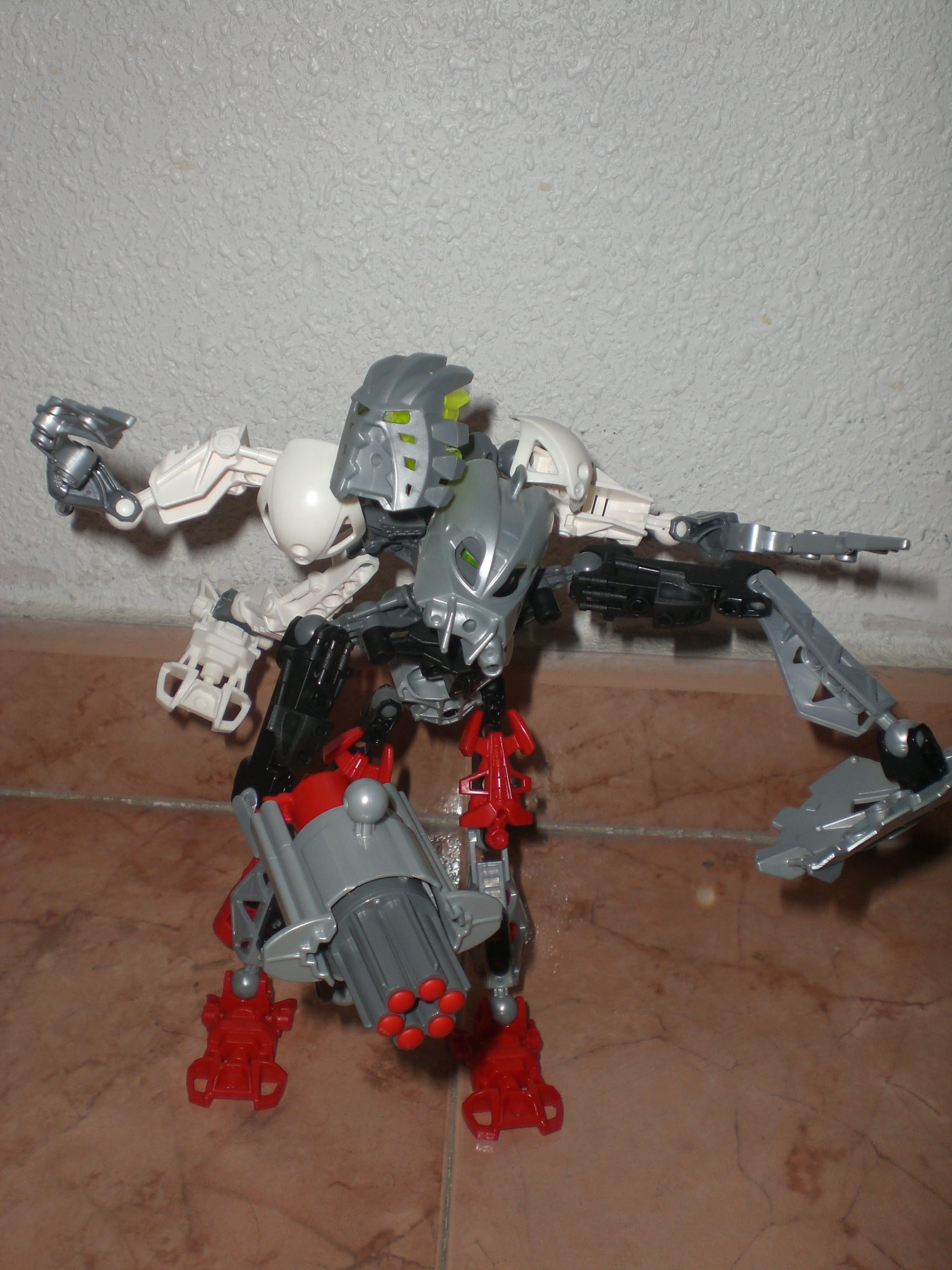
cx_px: 476
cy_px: 635
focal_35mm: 38
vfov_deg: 49.0
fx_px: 1393
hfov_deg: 37.7
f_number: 3.1
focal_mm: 6.3
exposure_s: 1/60
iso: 50
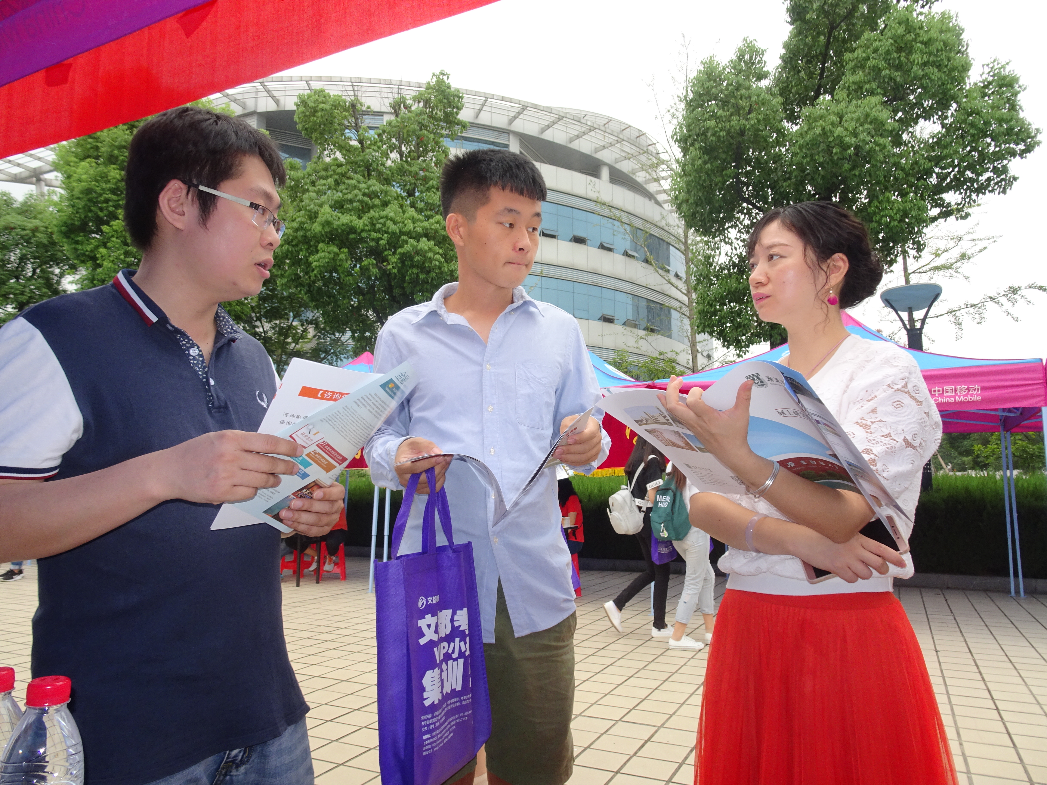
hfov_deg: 71.6
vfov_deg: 56.8
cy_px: 392
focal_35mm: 24
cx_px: 524
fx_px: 726
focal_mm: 4.1
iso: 80
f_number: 3.5
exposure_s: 1/250
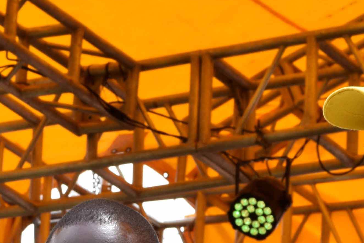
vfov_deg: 4.0
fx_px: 3448
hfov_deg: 6.0
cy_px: 482
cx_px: -3
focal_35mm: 341
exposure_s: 1/200
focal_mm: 50
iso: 320
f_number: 10
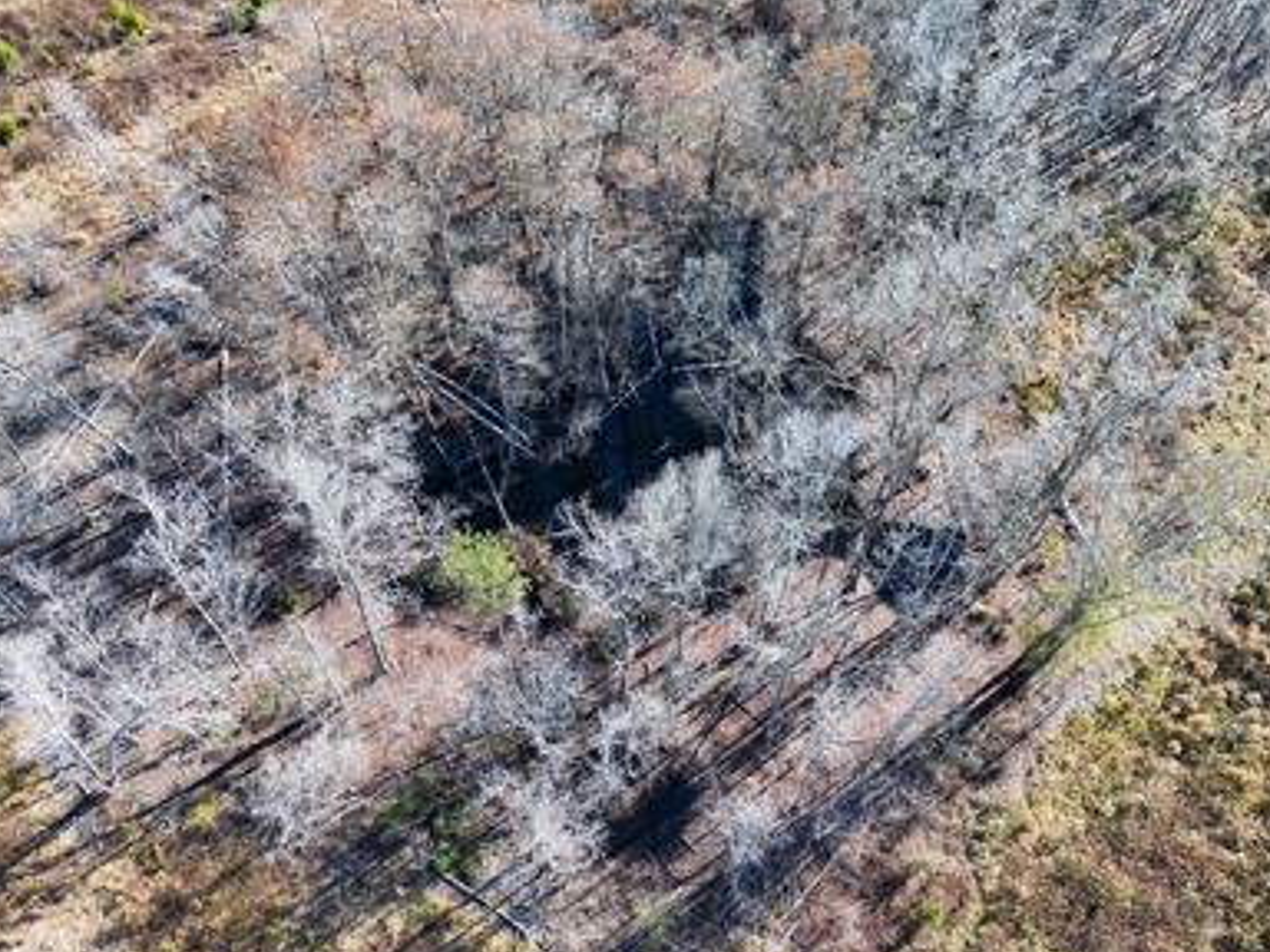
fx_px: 917
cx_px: 638
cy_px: 486
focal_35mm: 25
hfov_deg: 69.4
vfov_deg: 54.9
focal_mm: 6.72
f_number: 1.7
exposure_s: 1/1000
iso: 140
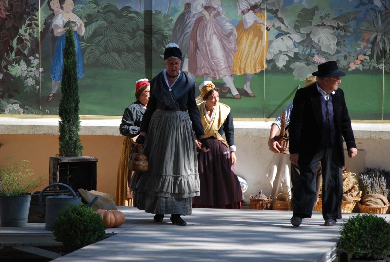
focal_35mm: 174
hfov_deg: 11.8
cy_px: 131
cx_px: 195
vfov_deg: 7.9
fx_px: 1889
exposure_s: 1/500
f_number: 5.6
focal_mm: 116
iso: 200
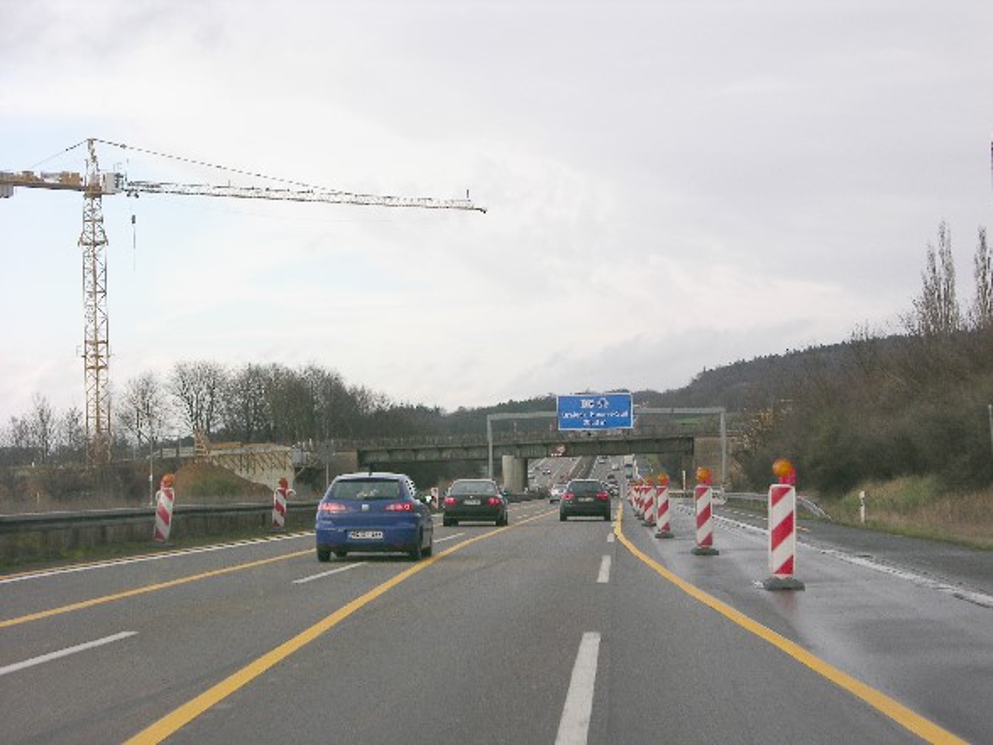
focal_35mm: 78
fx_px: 2237
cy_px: 372
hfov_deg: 25.0
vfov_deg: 18.9
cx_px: 496
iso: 50
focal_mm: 19.9
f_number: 6.1
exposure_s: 1/96.5
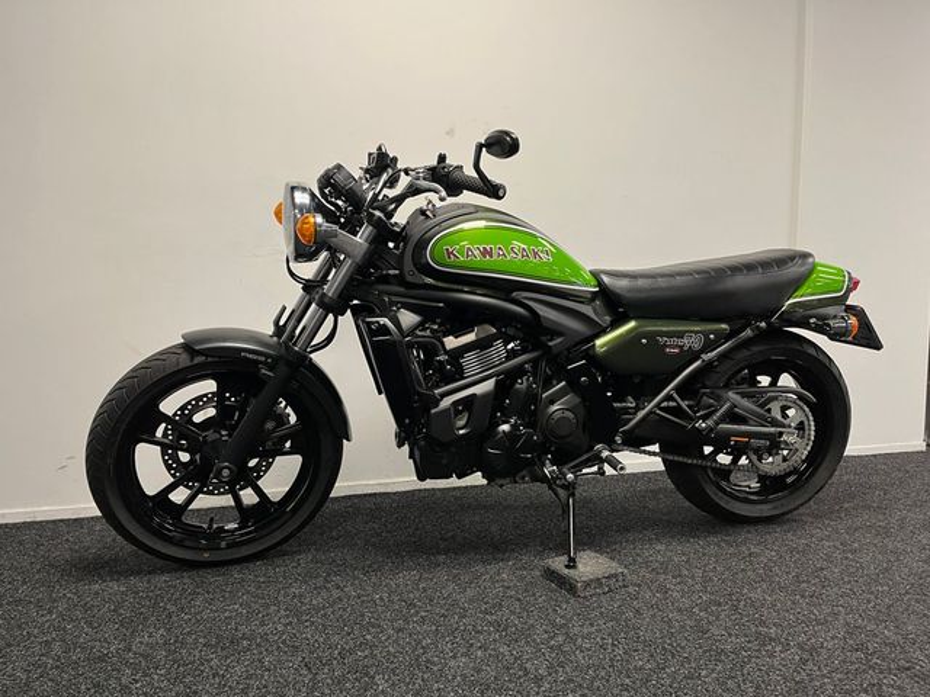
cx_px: 465
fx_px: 699
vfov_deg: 53.1
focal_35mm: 26
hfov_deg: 67.3
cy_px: 348
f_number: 1.6
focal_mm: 5.1
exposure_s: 1/50
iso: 100
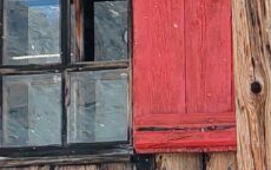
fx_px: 1884
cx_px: 511
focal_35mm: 255
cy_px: 217
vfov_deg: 5.1
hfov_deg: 7.9
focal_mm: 6.12
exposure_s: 1/550
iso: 50
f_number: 1.9
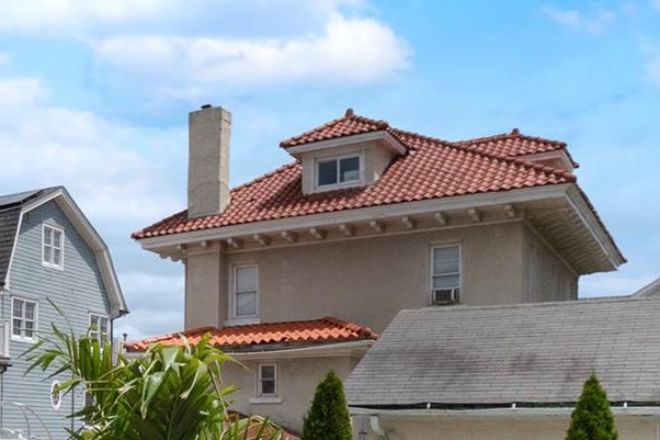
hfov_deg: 34.0
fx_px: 935
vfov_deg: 24.9
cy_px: 469
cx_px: -57
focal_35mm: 51
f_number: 9
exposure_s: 1/800
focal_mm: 10
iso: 800
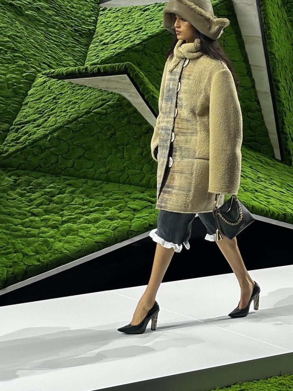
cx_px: 188
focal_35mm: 76
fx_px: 858
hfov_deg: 19.3
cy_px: 129
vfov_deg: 25.5
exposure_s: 1/200
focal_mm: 5.96
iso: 32
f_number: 1.6
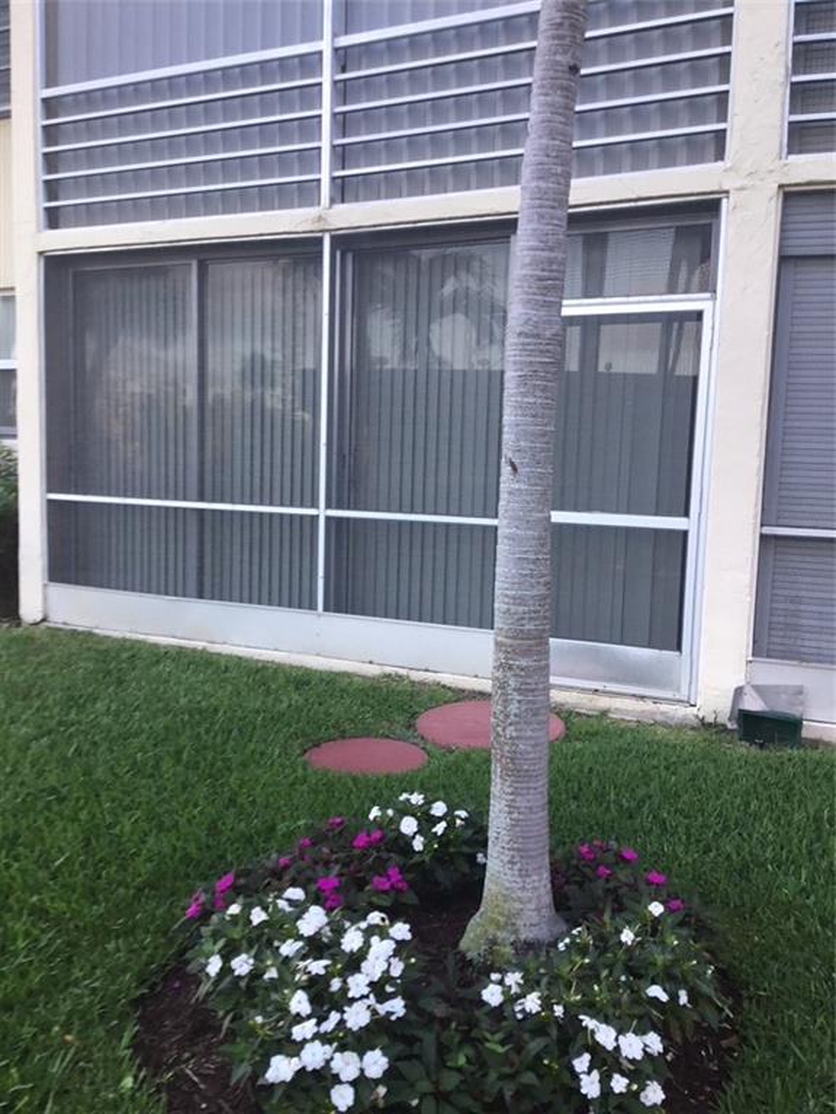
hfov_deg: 45.4
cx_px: 418
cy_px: 557
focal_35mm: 31
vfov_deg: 58.4
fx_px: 998
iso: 32
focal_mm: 3.3
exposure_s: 1/50
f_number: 2.4
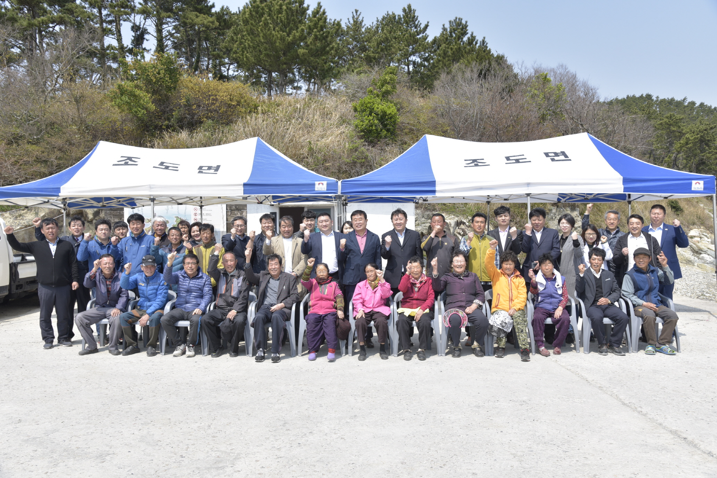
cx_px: 358
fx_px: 598
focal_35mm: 30
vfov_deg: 43.6
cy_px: 239
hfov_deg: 61.9
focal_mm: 30
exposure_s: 1/160
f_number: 8
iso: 100
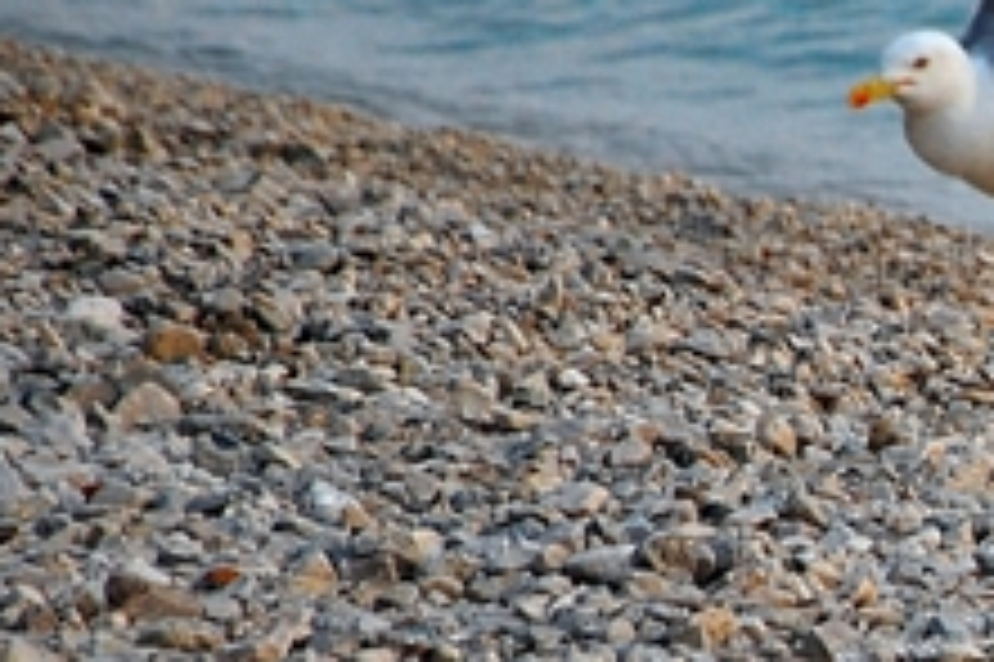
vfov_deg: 2.4
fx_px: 15721
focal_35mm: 570
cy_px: 554
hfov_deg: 3.6
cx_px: 1669
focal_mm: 105
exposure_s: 1/500
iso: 400
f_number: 5.6
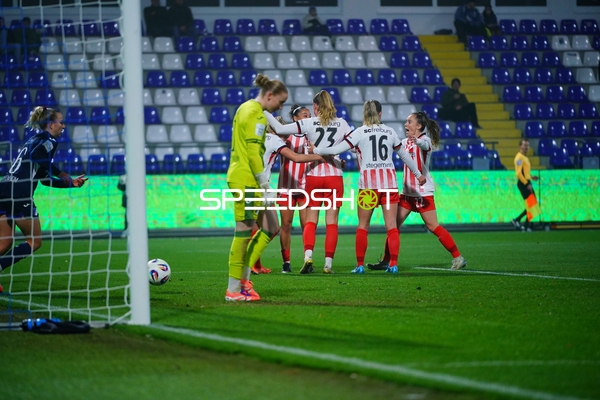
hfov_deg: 10.3
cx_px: 300
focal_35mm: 200
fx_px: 3333
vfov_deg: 6.9
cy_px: 200
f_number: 2.8
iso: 2500
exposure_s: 1/1600
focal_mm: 200
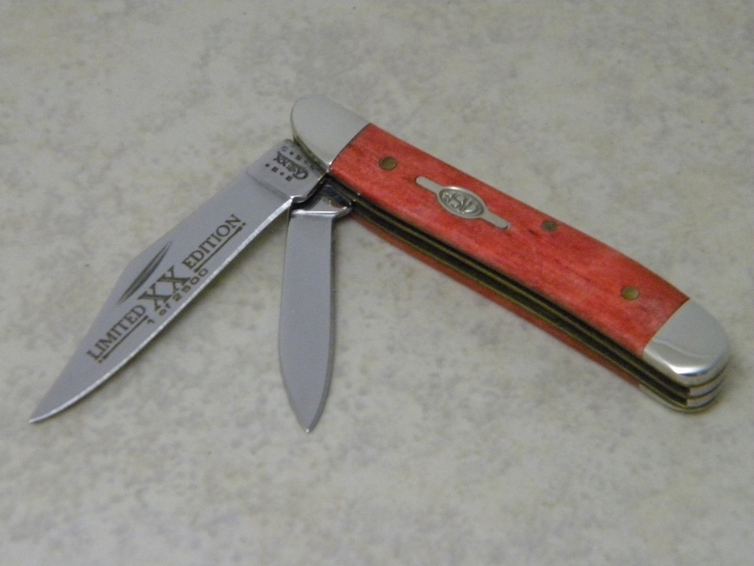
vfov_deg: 10.0
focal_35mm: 148
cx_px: 377
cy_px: 283
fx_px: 3224
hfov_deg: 13.3
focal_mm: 26.8
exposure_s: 1/36.7
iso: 800
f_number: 5
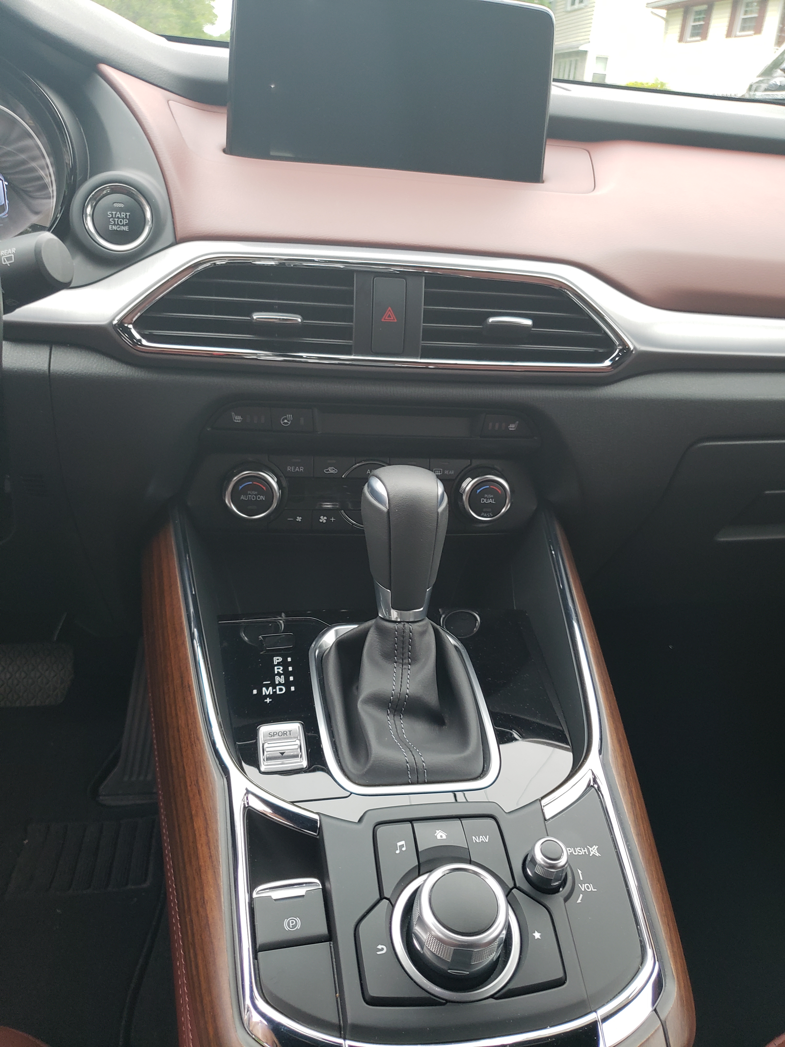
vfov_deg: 67.3
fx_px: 786
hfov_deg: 53.1
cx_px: 392
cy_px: 524
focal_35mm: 26
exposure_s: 1/60
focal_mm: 4.3
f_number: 1.5
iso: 125
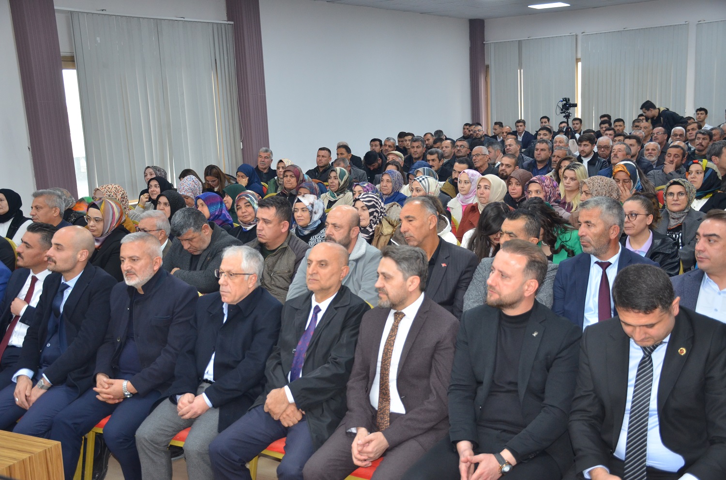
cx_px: 363
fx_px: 815
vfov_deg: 32.9
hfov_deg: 48.0
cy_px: 240
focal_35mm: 40
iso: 800
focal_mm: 27
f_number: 4
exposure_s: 1/60
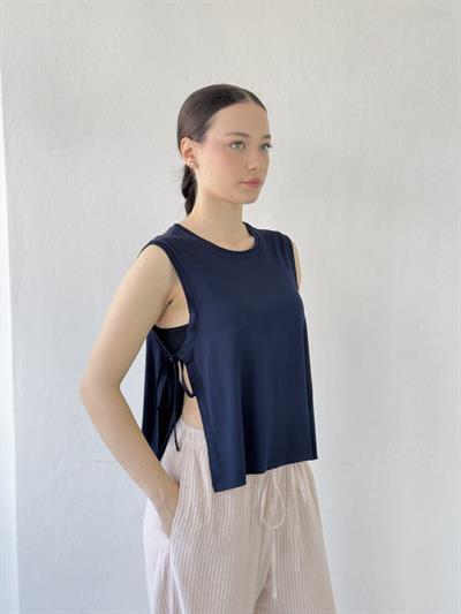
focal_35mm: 48
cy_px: 307
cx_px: 230
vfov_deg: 39.6
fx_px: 852
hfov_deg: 30.3
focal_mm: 6.76
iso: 50
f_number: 1.78
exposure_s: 1/100
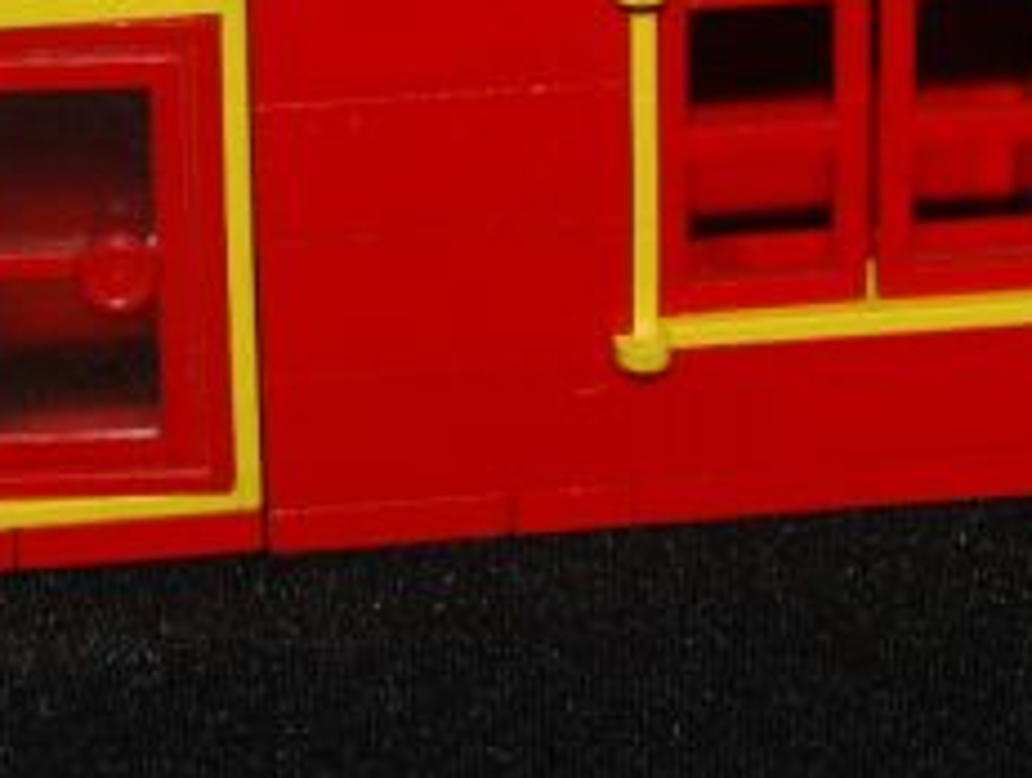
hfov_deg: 9.0
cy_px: -69
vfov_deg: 6.8
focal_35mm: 219
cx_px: 666
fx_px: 6539
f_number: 5.6
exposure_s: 1/125
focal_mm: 44
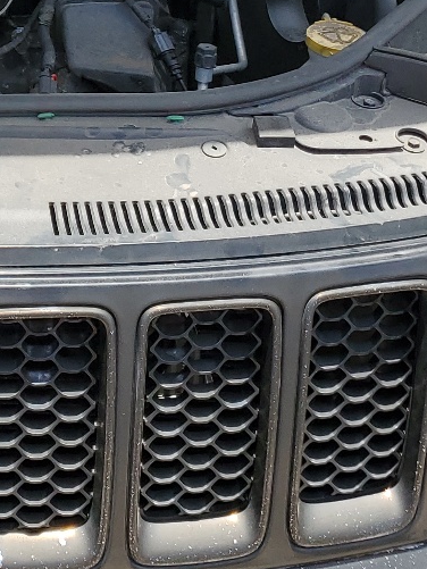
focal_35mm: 83
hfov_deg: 17.0
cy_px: -37
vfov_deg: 22.4
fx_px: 1365
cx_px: -93
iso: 50
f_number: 1.5
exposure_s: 1/1429
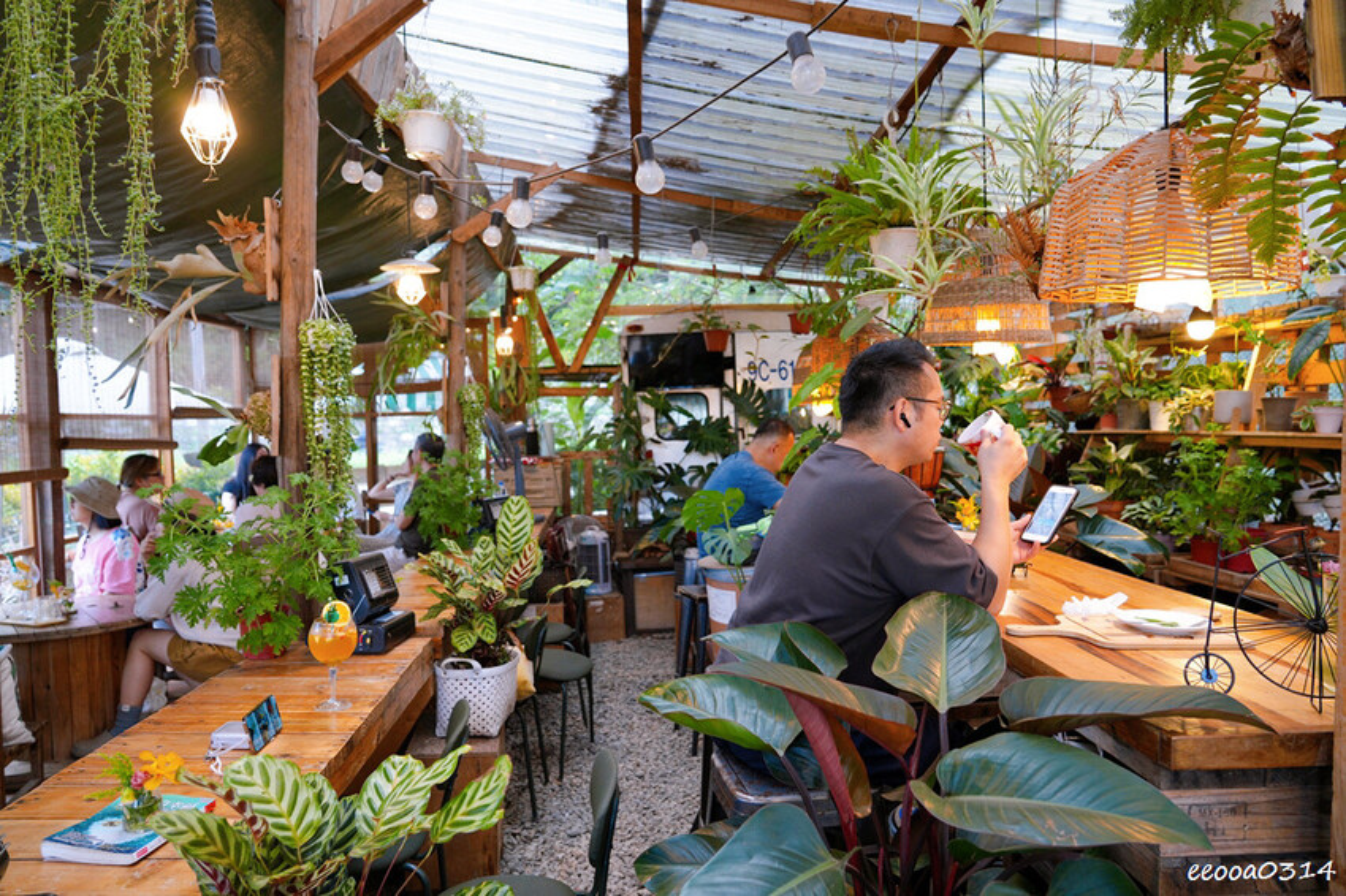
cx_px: 673
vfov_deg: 53.1
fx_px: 897
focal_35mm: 24
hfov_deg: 73.8
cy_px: 448
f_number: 4
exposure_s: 1/40
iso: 320
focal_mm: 24
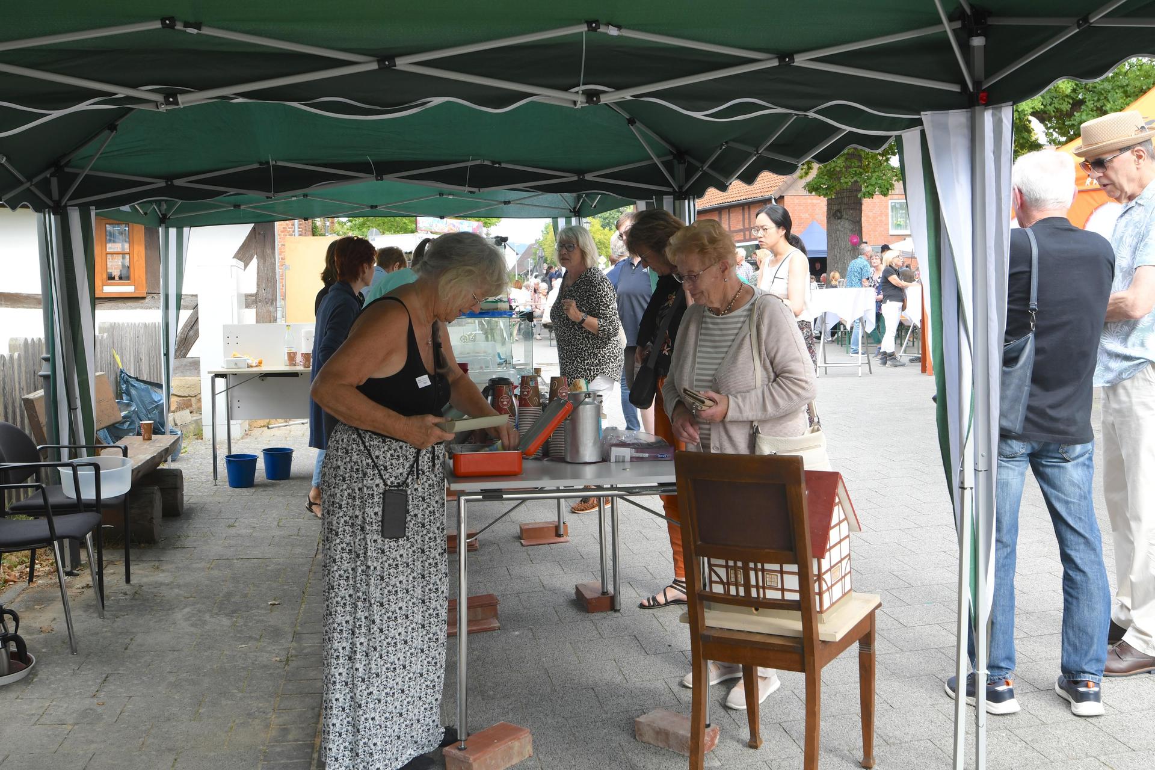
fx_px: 1155
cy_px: 385
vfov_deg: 36.9
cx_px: 578
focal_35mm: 36
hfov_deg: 53.1
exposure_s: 1/160
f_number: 6.3
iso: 320
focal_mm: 24
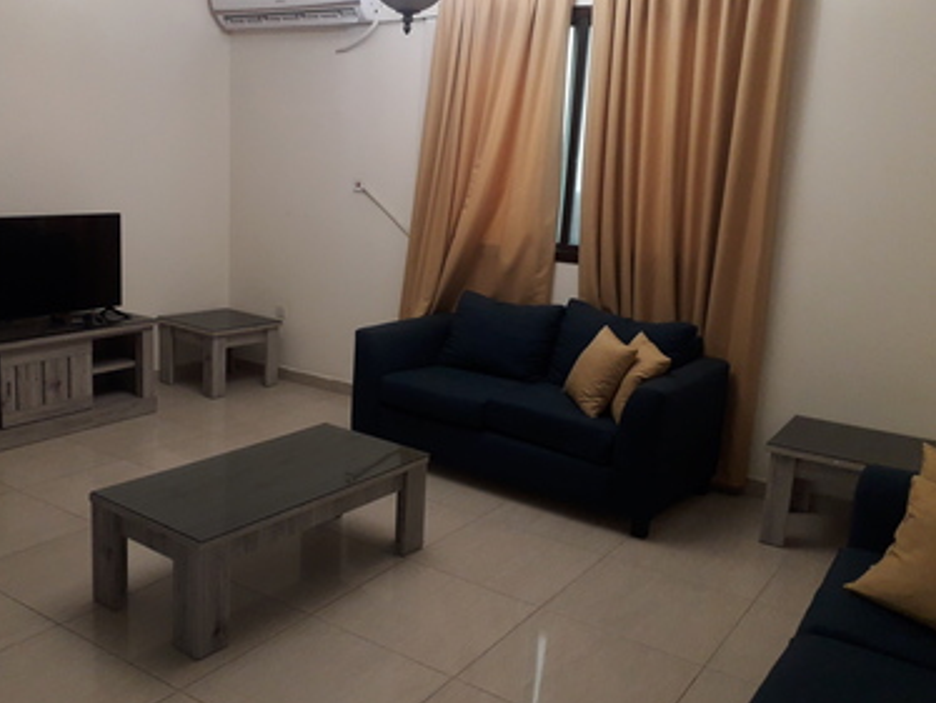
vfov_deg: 43.0
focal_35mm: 33
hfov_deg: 54.9
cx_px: 377
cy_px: 326
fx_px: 893
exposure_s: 1/50
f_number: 1.9
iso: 125
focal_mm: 3.6
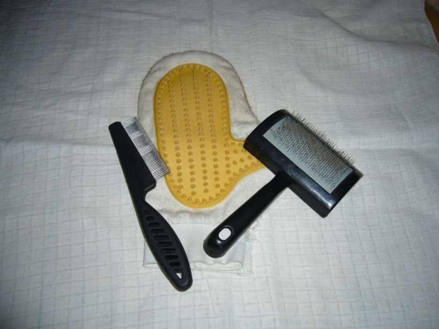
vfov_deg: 40.7
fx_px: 444
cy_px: 164
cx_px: 220
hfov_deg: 52.6
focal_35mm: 35
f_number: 2.8
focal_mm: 5.8
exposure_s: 1/60
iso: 100
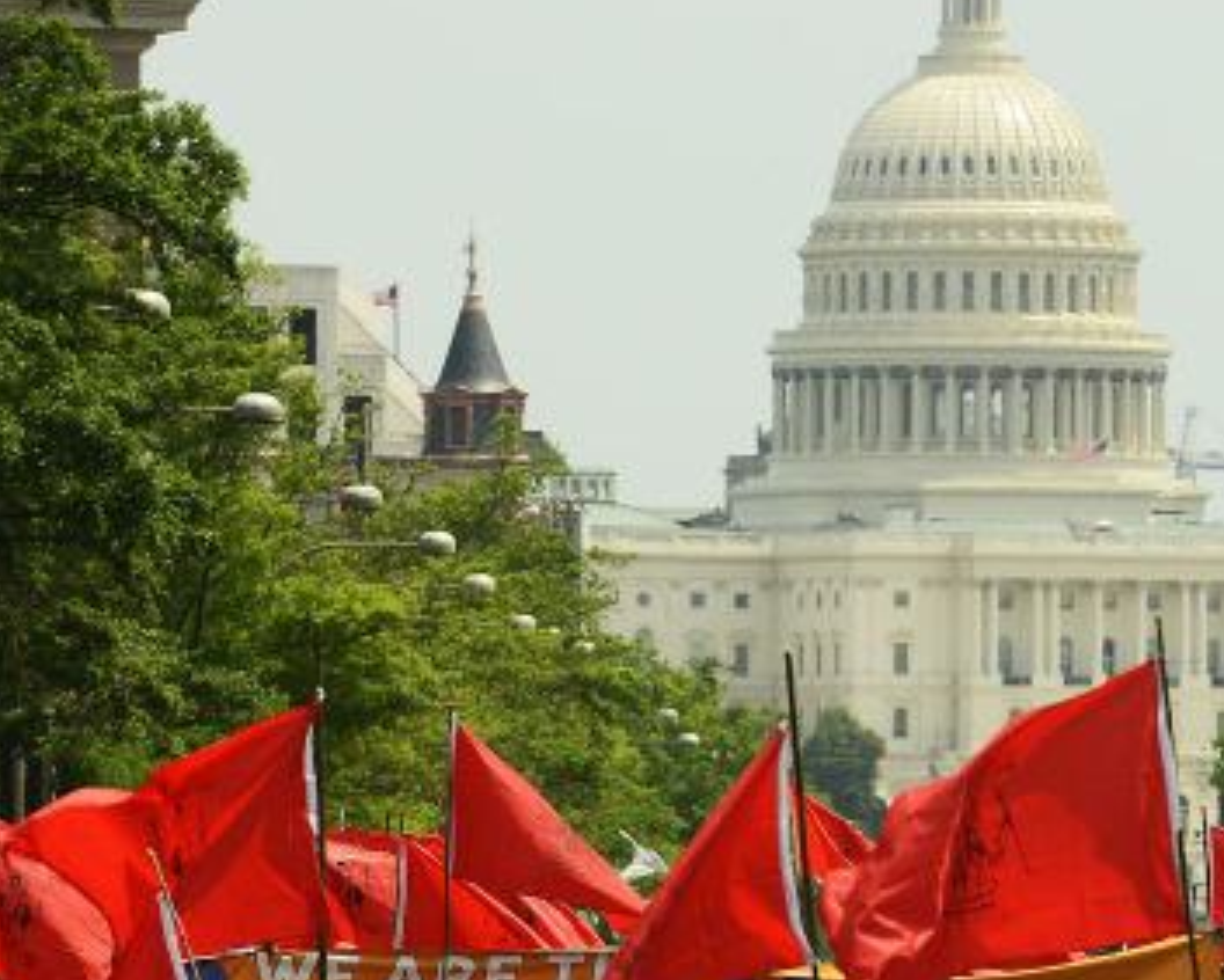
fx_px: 19790
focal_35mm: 546
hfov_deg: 3.5
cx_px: 1029
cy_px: 926
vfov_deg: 2.8
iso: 100
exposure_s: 1/640
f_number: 6.3
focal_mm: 200
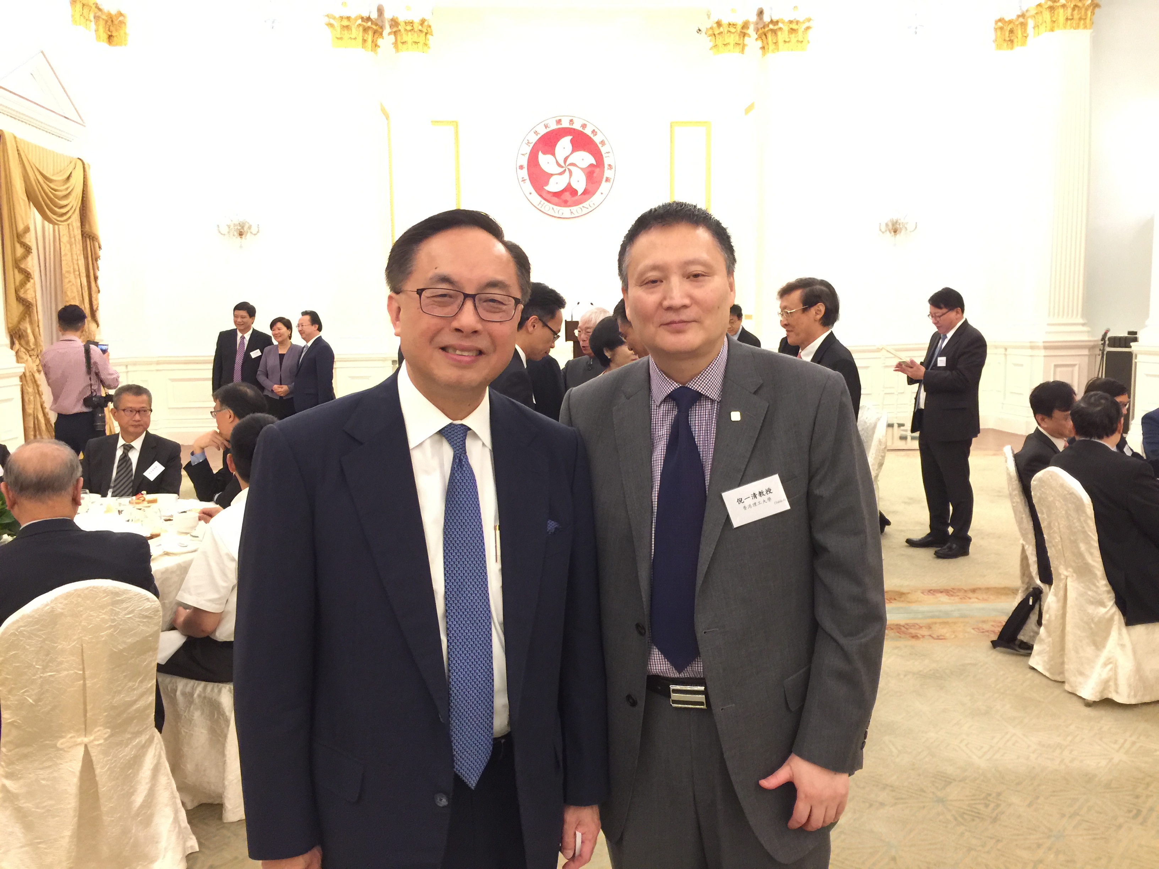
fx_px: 971
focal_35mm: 29
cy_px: 434
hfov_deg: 61.7
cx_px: 580
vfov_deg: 48.2
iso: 100
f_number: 2.2
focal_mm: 4.15
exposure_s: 1/10
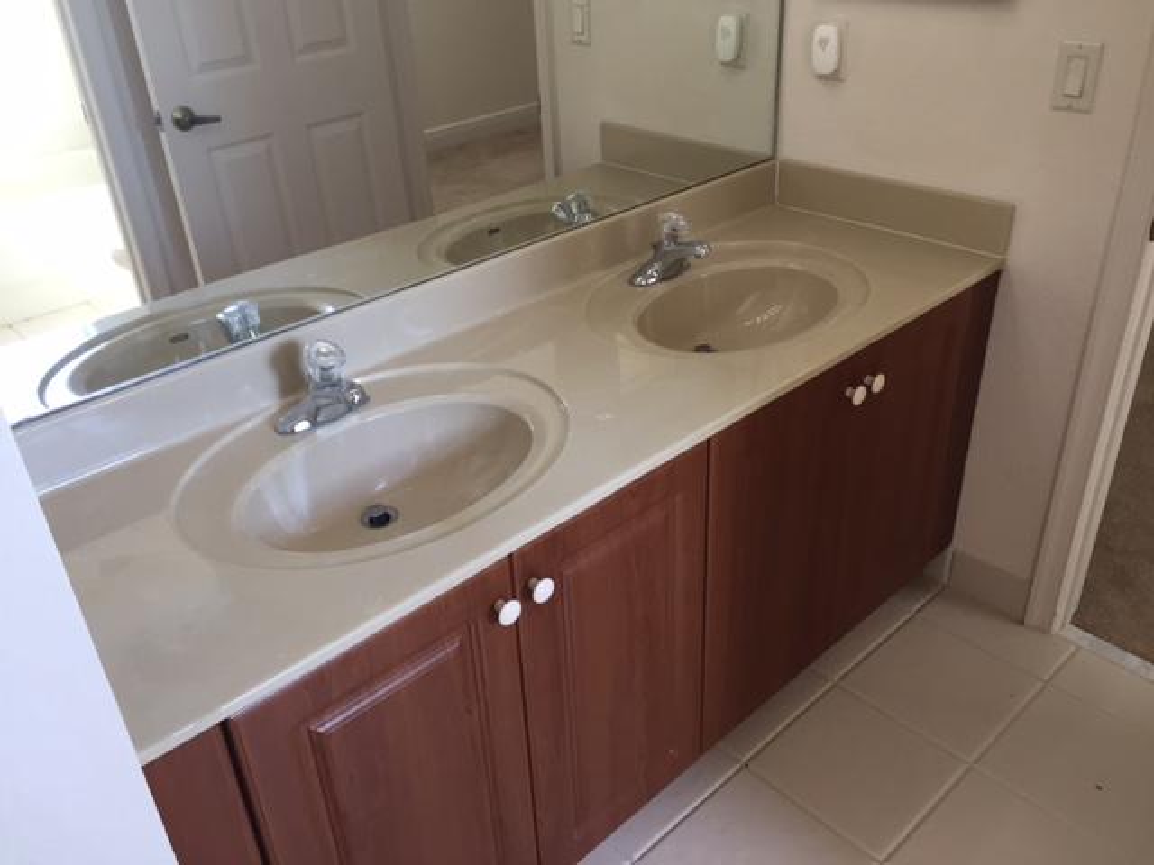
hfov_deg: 61.7
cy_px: 432
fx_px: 967
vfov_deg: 48.2
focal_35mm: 29
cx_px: 577
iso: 64
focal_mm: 4.15
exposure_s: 1/30
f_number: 2.2
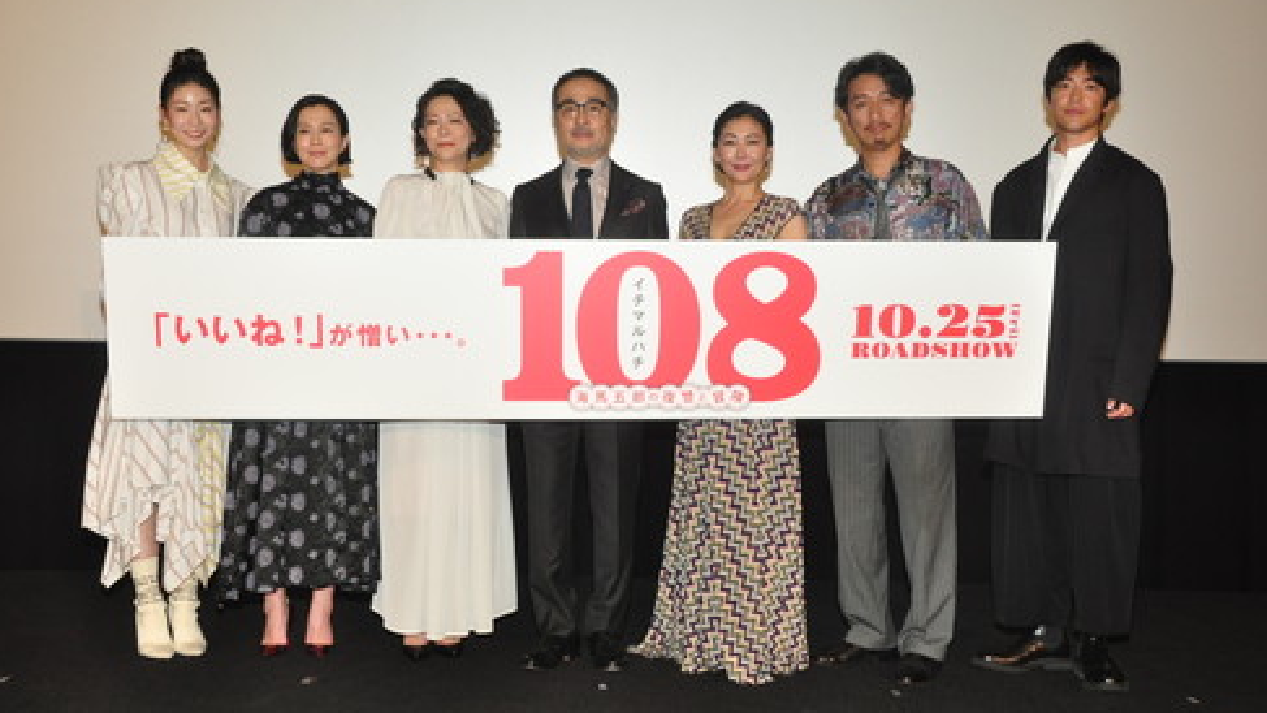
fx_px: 1463
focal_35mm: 44
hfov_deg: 46.8
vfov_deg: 27.4
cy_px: 354
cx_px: 635
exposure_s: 1/160
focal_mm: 27
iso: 800
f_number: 5.6
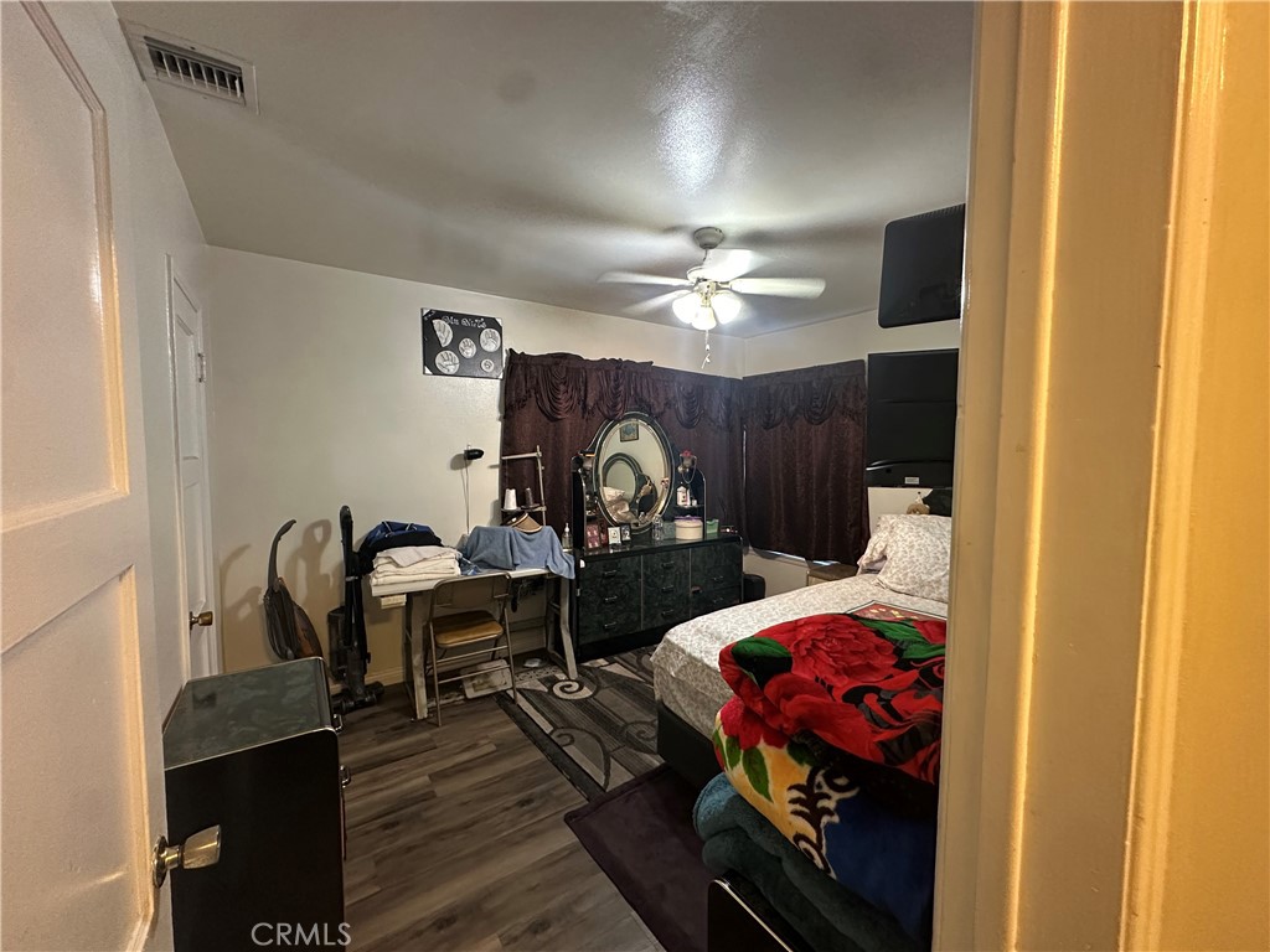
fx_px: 514
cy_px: 476
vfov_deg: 85.7
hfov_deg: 102.1
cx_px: 635
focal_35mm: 14
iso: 640
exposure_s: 1/60
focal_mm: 2.22
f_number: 2.2
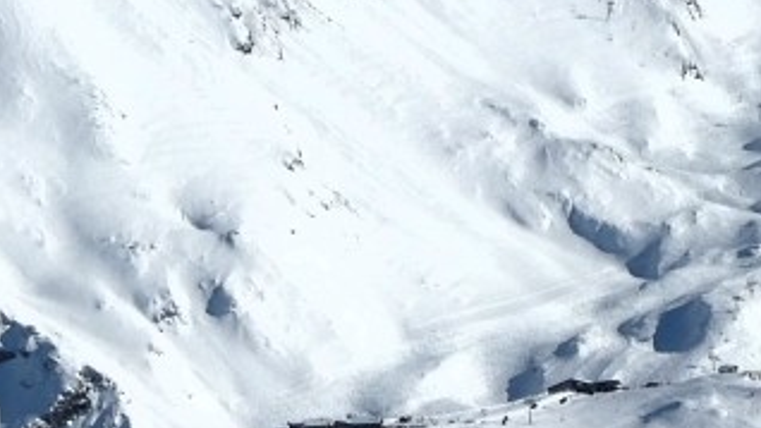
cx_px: 134
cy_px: 375
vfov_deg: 1.6
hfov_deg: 2.8
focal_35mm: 760
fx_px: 15338
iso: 80
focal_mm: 33.2
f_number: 7.1
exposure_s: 1/1000
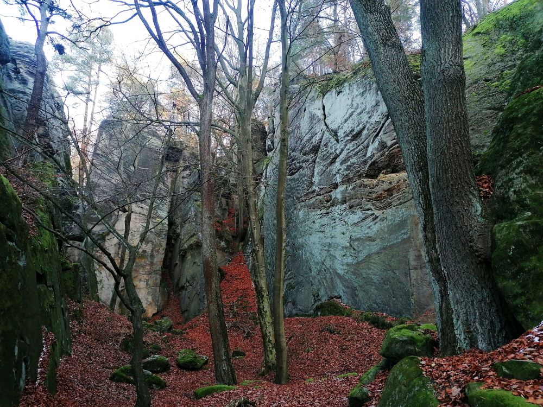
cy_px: 204
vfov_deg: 51.4
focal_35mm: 27
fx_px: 424
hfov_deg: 65.3
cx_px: 272
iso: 80
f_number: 1.8
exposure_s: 1/50
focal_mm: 4.75
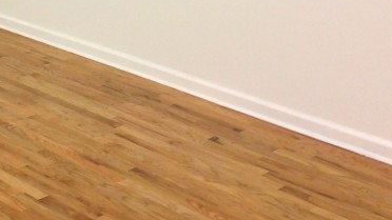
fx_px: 904
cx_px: 34
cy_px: -165
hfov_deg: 23.8
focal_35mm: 87
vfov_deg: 12.7
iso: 50
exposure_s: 1/60
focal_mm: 4.15
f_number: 2.2
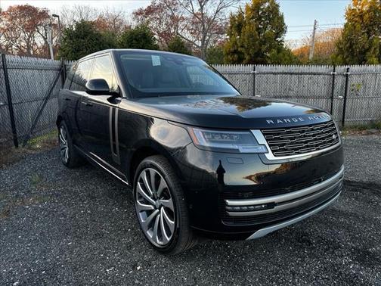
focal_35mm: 24
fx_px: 264
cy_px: 143
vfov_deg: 56.8
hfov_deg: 71.6
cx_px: 190
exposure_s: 1/157
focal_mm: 6.76
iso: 64
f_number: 1.78
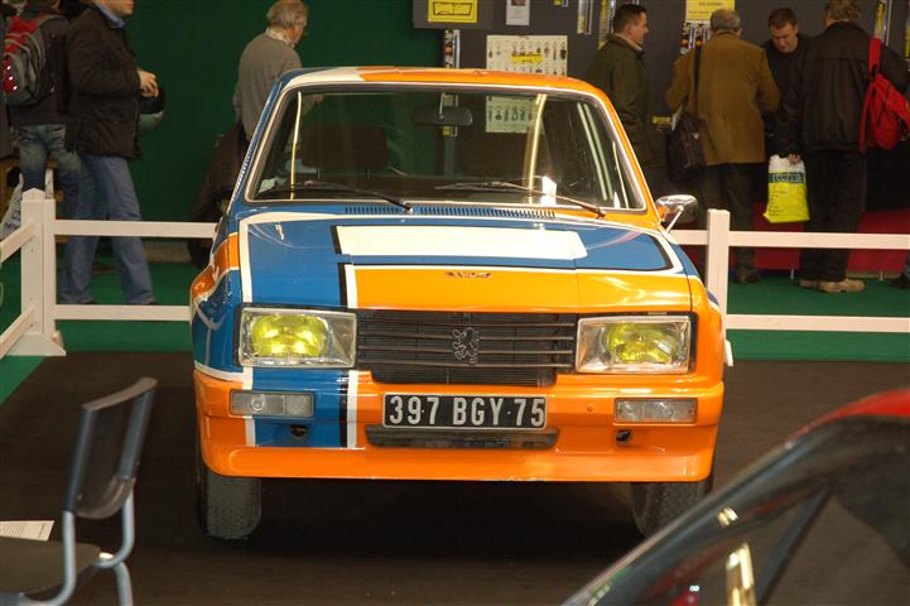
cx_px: 455
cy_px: 303
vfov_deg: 14.7
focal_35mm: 93
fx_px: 2350
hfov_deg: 21.9
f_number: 4.5
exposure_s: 1/60
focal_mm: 62
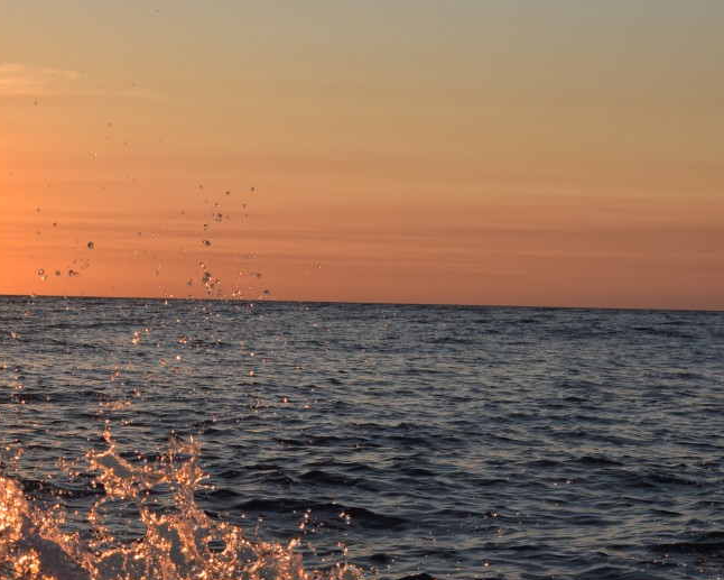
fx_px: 2207
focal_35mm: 103
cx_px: -26
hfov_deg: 18.1
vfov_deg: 14.9
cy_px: 360
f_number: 7.1
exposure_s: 1/2000
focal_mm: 35
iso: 400
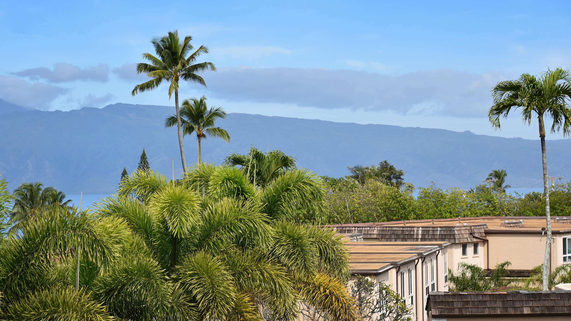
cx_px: 288
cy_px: 172
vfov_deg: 10.9
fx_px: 1681
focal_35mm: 111
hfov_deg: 19.3
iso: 100
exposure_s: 1/200
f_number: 10
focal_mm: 105
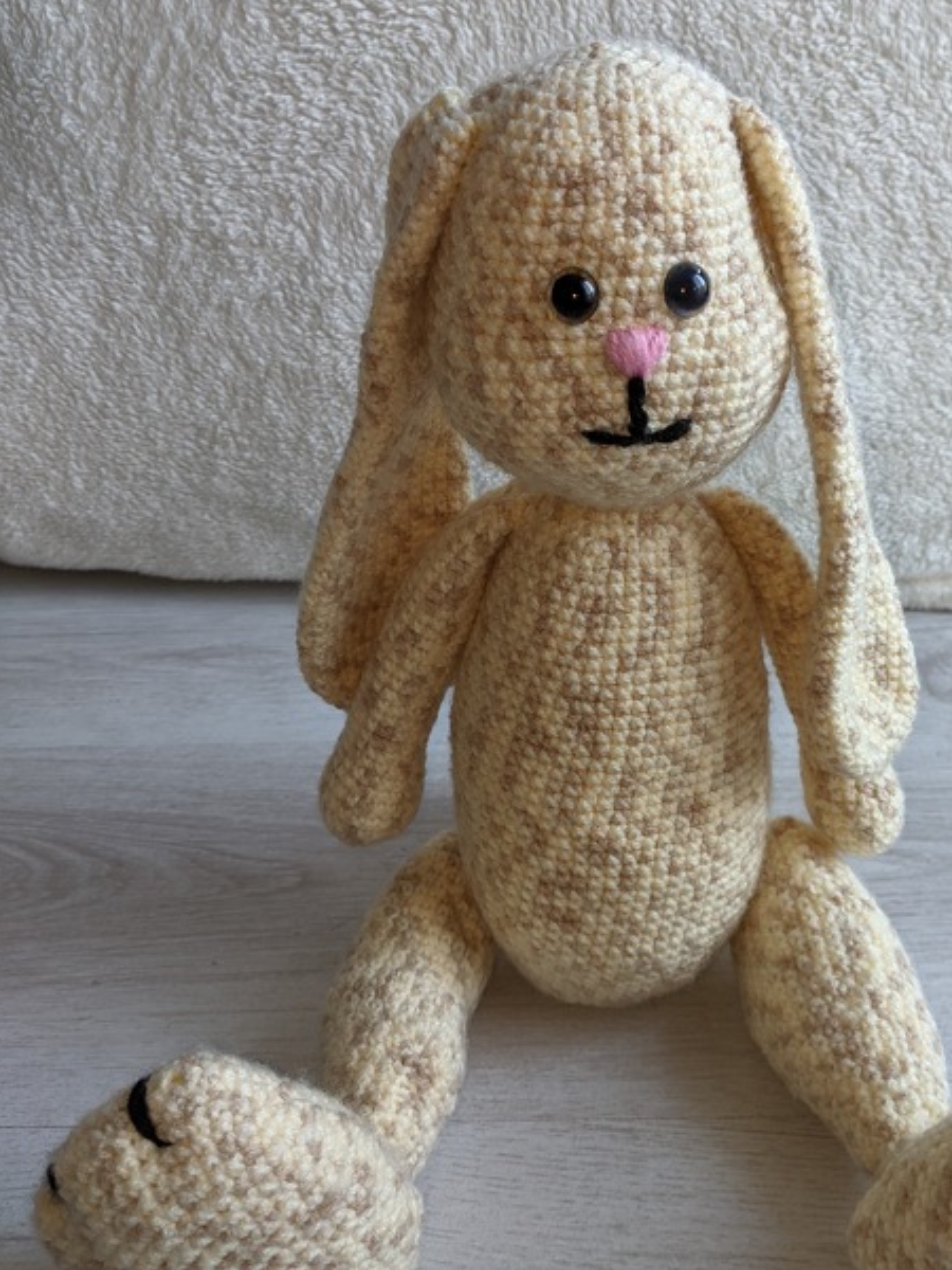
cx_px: 622
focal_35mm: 36
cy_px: 593
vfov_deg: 51.3
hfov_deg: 39.3
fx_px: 1320
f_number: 1.8
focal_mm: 4.44
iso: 85
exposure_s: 1/99.9
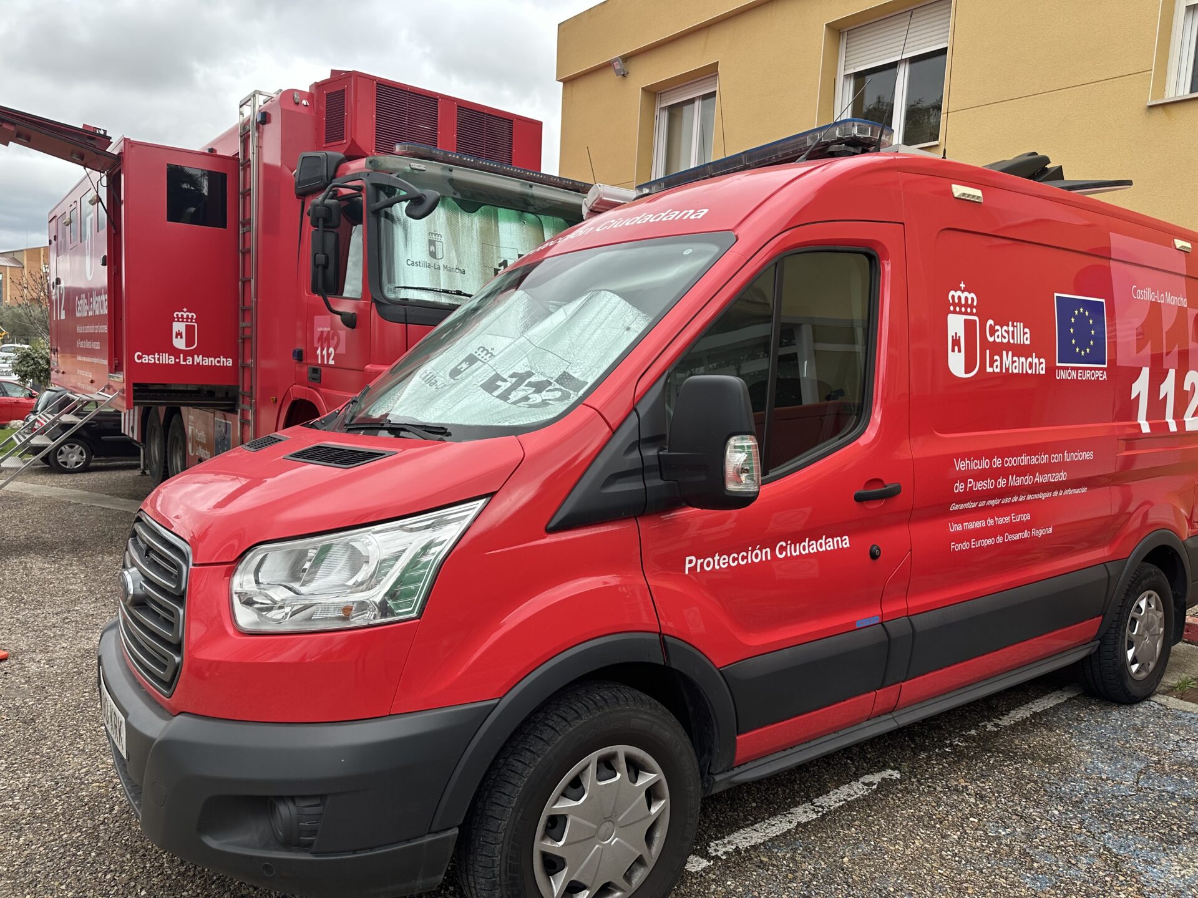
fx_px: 831
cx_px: 599
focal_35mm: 24
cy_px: 449
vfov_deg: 56.8
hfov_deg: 71.6
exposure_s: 1/1040
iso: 80
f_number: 1.78
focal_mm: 6.86
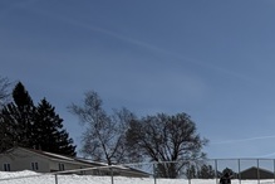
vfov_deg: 17.2
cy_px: 310
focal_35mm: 68
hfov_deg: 25.0
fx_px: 519
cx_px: 372
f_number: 2.2
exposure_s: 1/4149
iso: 20
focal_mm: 2.22
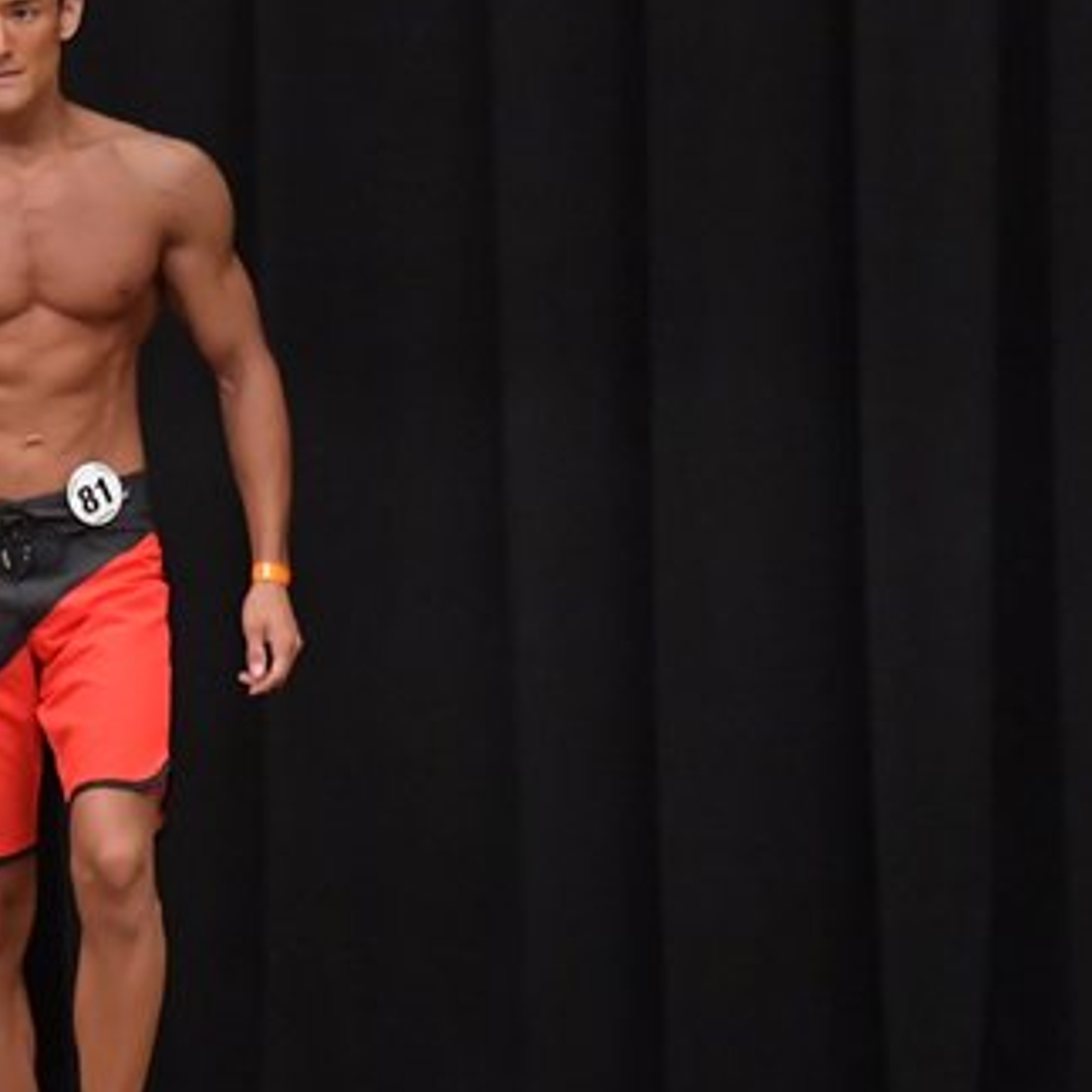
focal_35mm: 487
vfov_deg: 3.6
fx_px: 17381
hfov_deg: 3.6
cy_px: 620
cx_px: -96
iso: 6400
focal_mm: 160
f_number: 5.6
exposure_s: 1/400
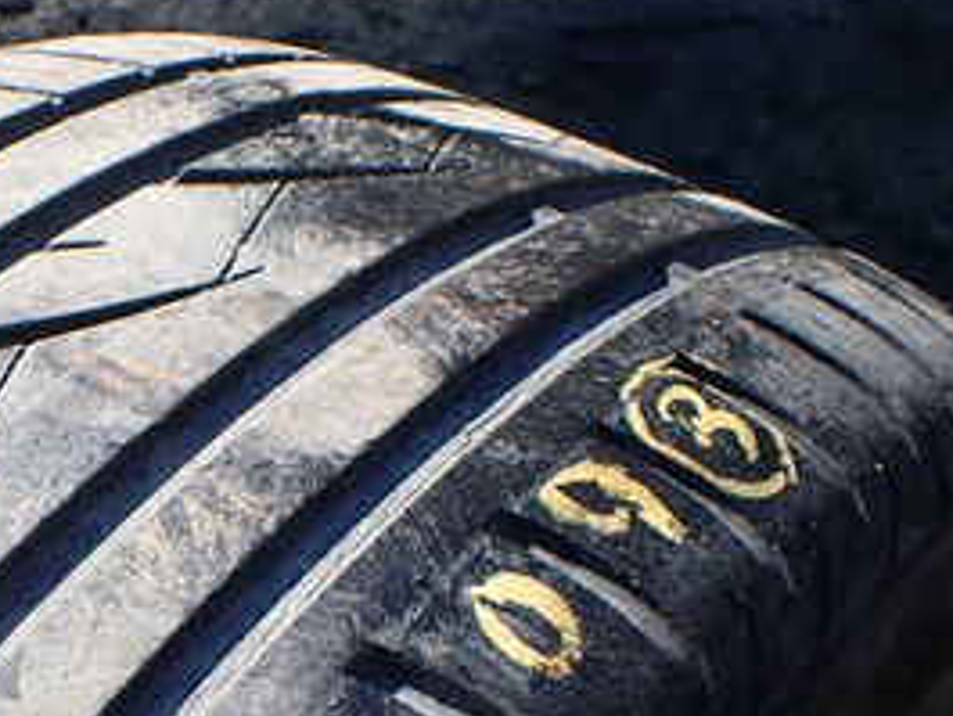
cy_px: 669
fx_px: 1873
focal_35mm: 68
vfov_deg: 21.1
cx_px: 54
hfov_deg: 27.3
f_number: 3.2
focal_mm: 5.4
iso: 100
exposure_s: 1/400
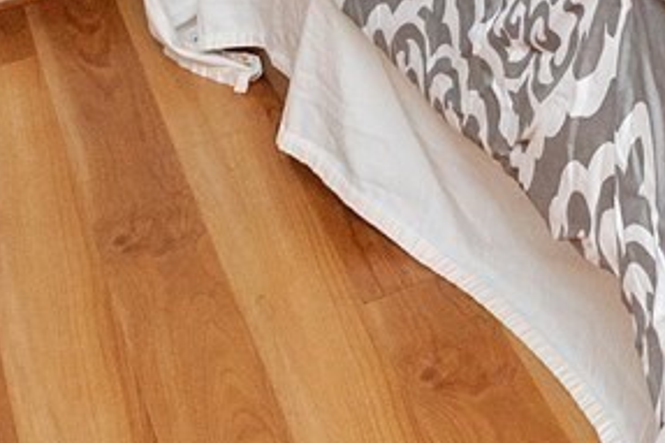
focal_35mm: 100
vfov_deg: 9.7
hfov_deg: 16.9
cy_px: -966
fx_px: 1846
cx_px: 1198
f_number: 5.6
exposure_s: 1/100
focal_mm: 14
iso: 800
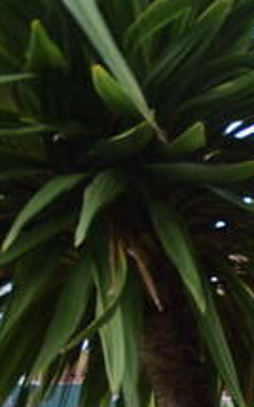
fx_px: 810
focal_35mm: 73
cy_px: 566
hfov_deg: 10.5
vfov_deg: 23.9
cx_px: 813
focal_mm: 10
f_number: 4.5
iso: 100
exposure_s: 1/80
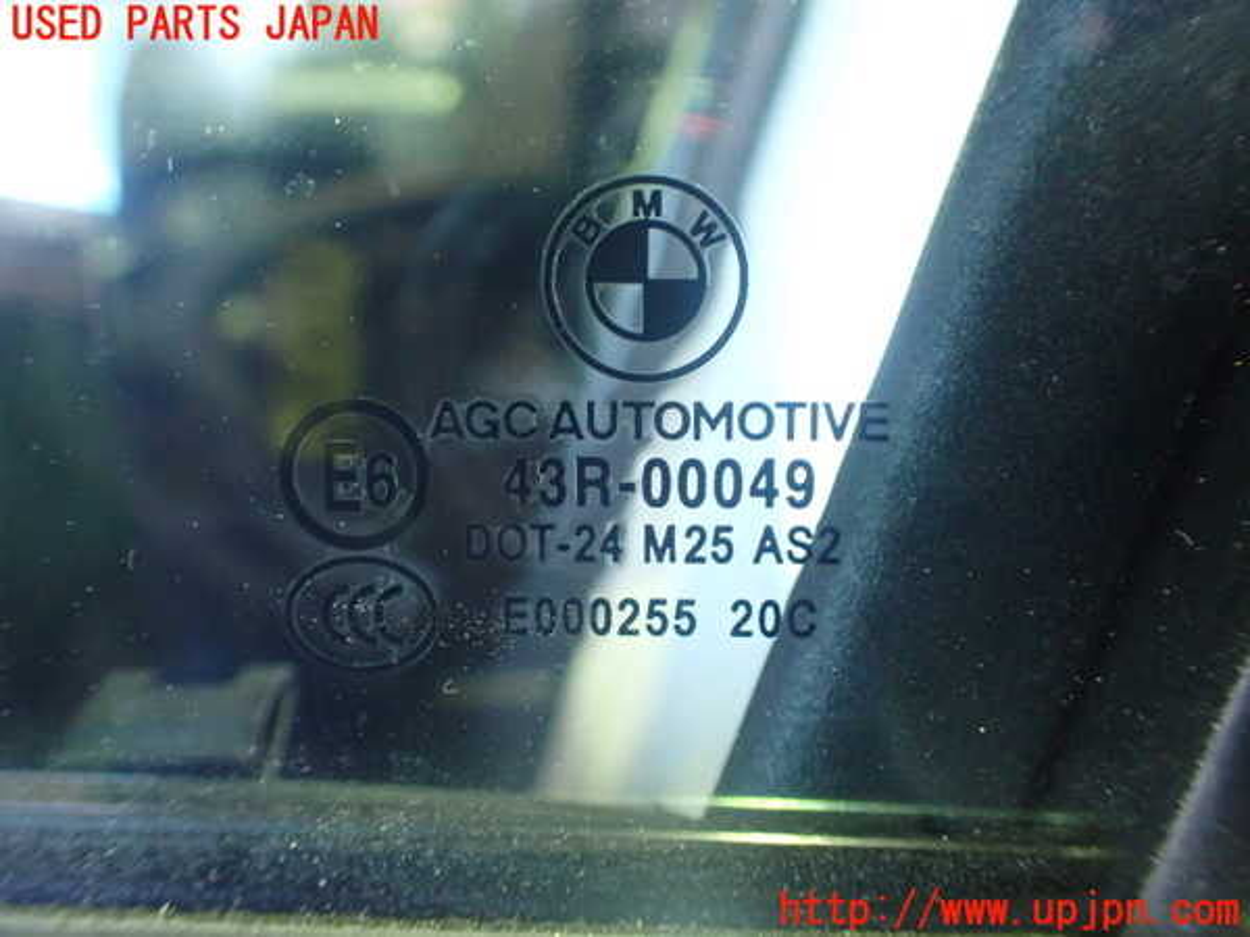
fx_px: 1083
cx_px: 625
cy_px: 468
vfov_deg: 46.8
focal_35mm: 30
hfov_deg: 60.0
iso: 1000
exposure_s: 1/30
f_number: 2.3
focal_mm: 5.4
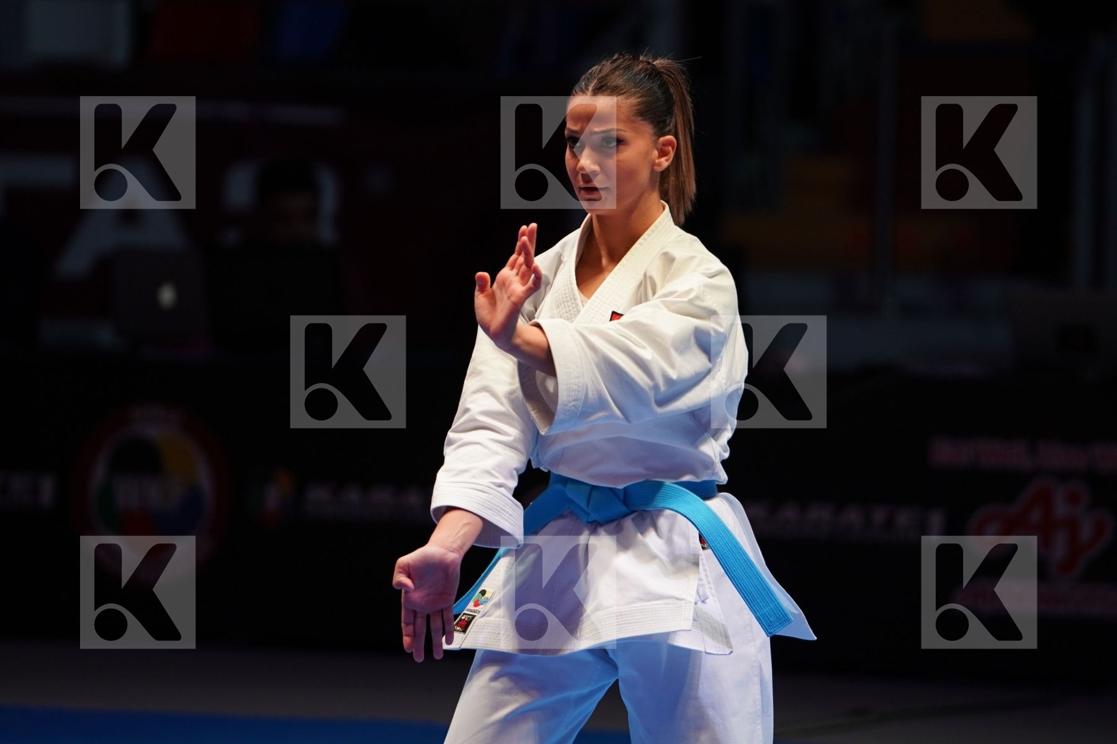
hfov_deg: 6.9
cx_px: 558
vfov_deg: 4.6
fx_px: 9308
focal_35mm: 300
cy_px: 372
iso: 800
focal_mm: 200
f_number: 2.8
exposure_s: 1/500
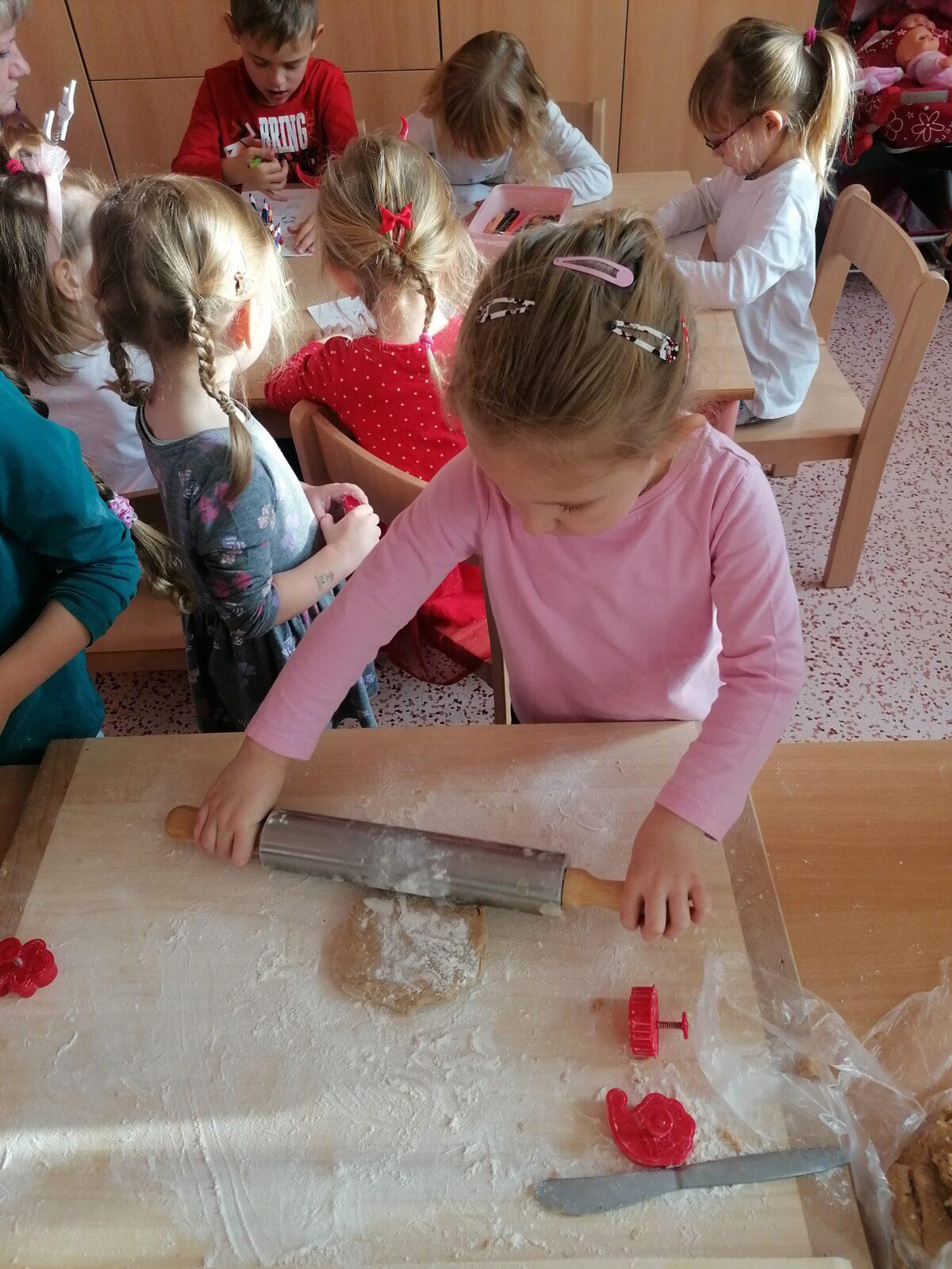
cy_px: 634
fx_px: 990
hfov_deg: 51.4
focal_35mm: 27
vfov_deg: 65.3
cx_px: 476
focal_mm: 4.75
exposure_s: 1/100
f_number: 1.8
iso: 160
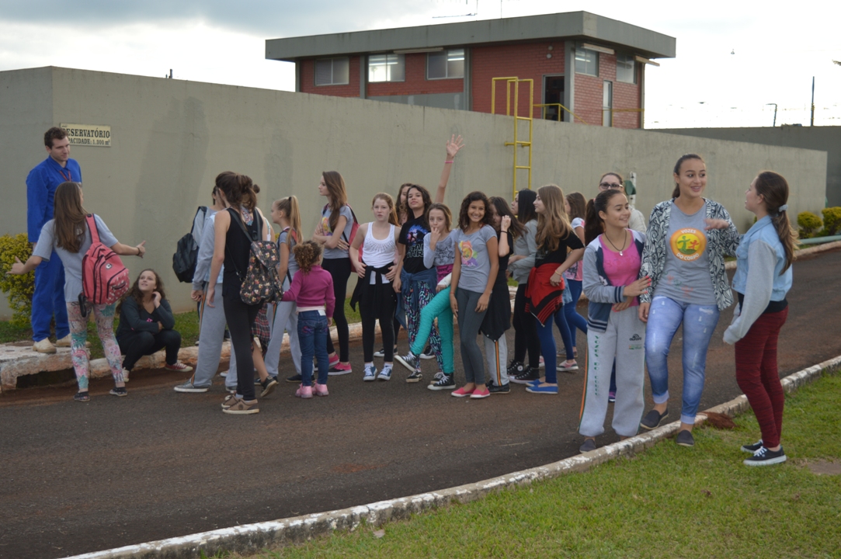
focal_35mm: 46
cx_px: 420
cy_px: 280
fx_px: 1085
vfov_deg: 28.9
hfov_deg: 42.4
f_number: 4.2
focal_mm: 31
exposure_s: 1/125
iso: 100
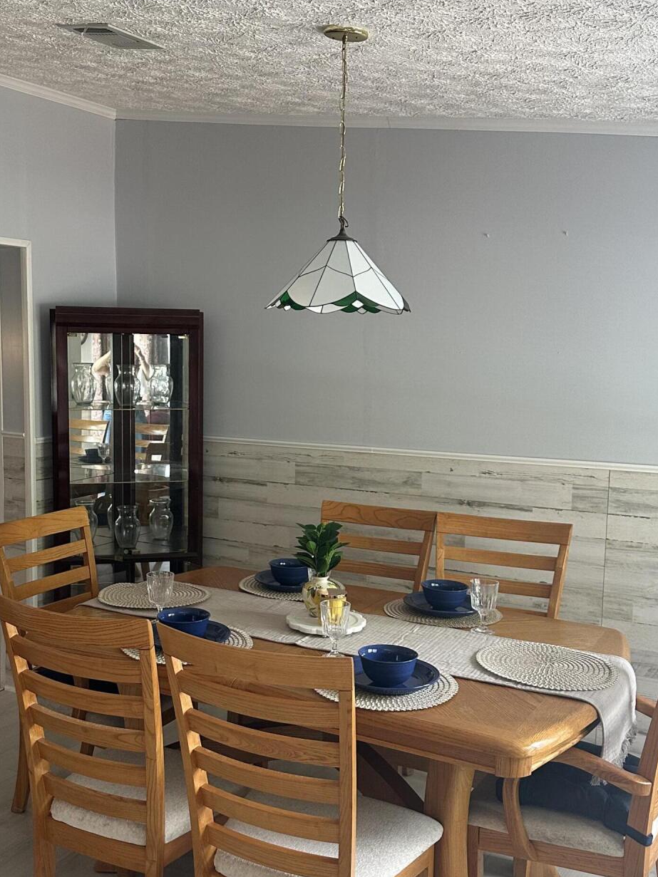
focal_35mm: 39
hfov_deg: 36.7
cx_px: 259
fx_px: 989
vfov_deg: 47.8
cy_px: 462
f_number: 1.78
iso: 250
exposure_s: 1/115
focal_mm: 6.86
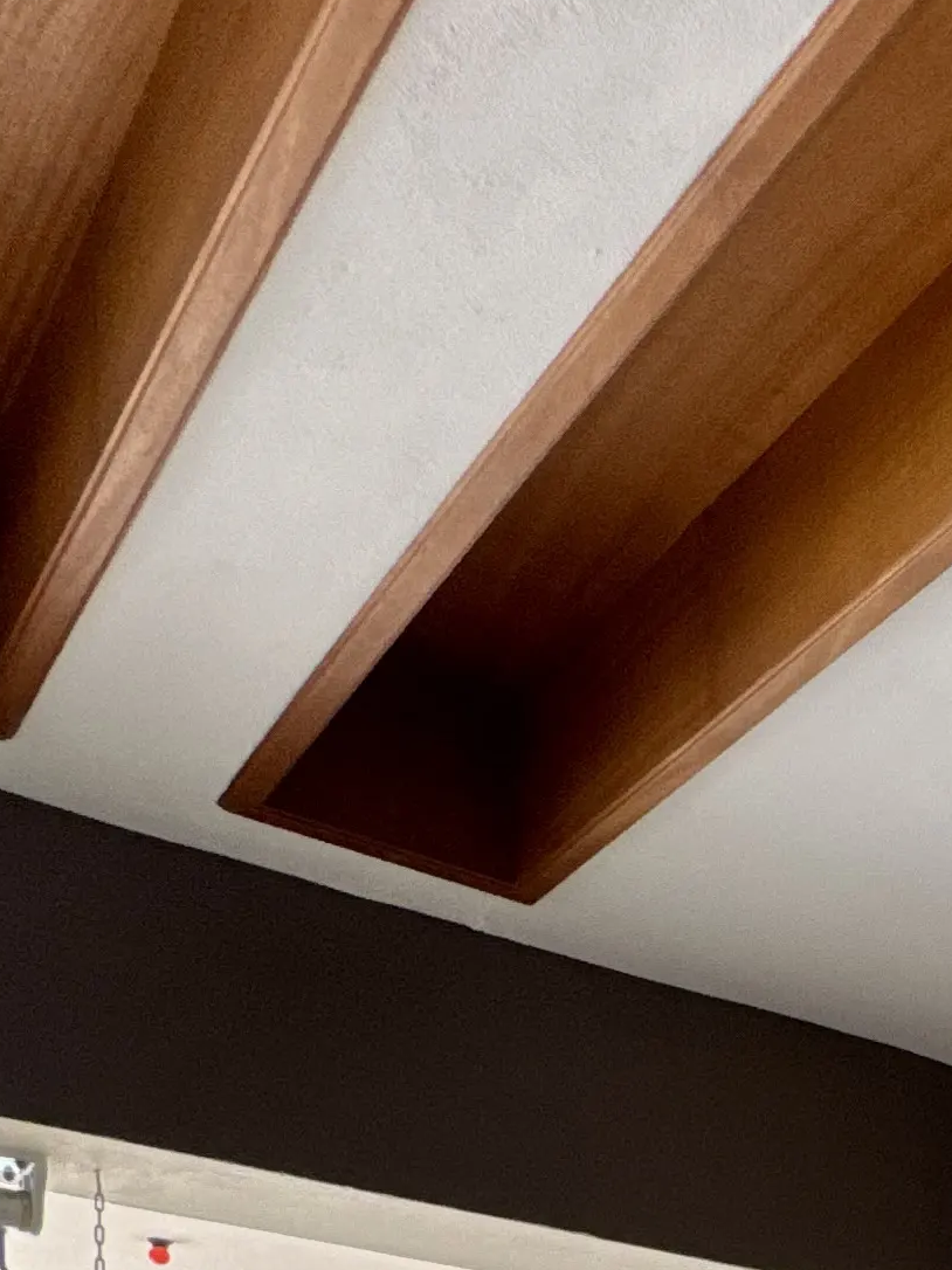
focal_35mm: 52
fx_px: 1908
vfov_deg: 27.8
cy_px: 1797
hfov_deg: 22.9
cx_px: 1419
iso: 200
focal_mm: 2.22
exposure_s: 1/120
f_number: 2.2
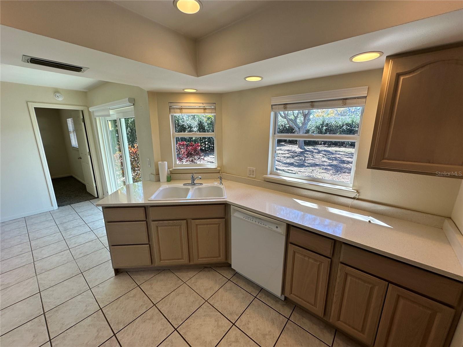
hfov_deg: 102.1
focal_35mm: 14
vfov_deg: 85.7
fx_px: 187
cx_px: 232
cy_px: 174
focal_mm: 2.22
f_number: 2.2
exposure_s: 1/120
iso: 50
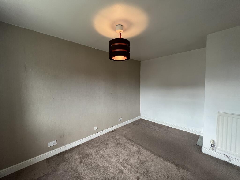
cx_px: 120
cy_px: 90
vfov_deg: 89.9
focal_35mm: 13
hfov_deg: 106.2
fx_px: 90
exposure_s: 1/100
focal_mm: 1.57
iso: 125
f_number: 1.8
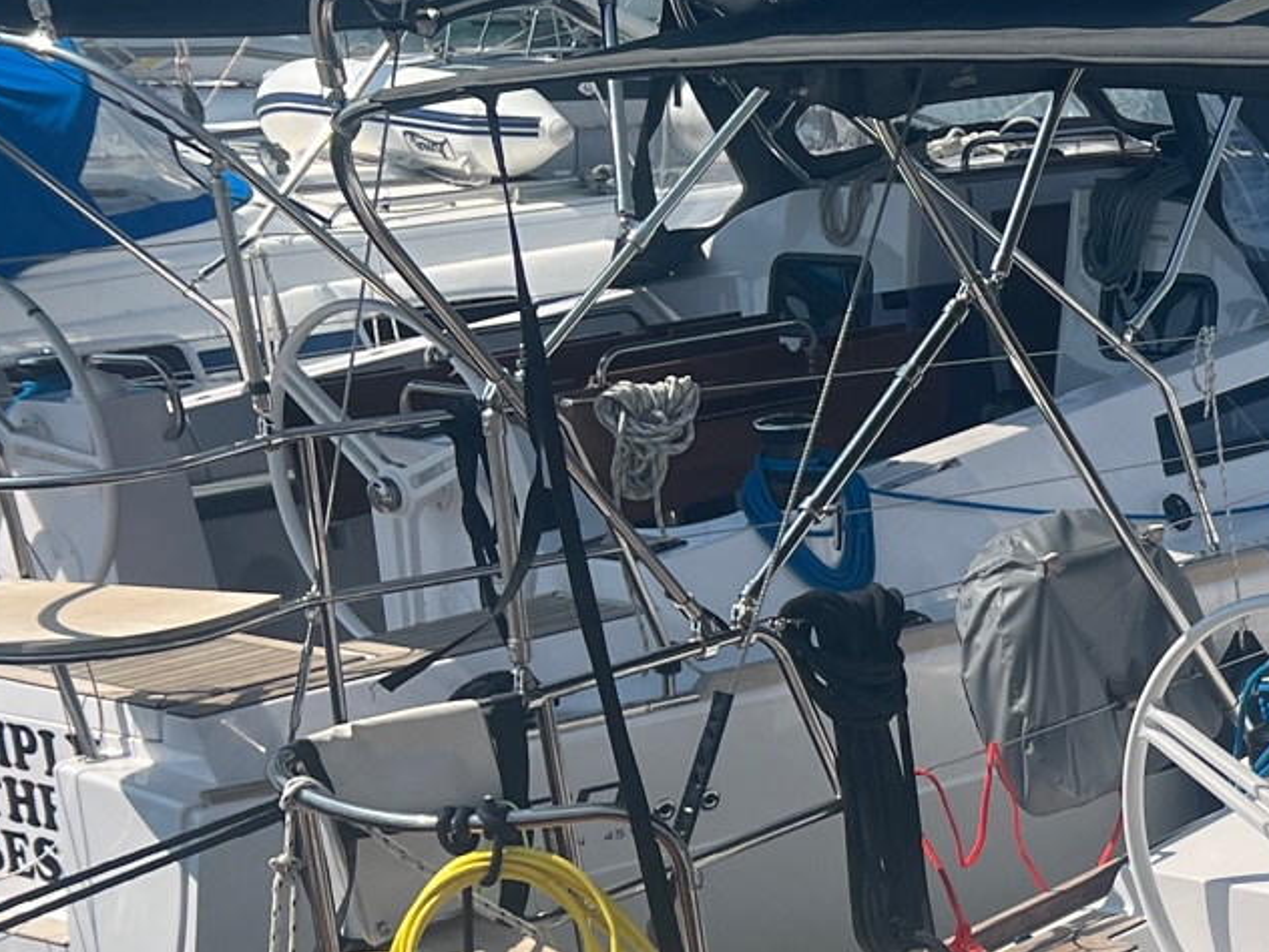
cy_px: 783
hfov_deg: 20.3
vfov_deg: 17.6
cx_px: 1901
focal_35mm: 83
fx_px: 3043
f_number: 1.5
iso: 50
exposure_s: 1/5319
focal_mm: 5.7
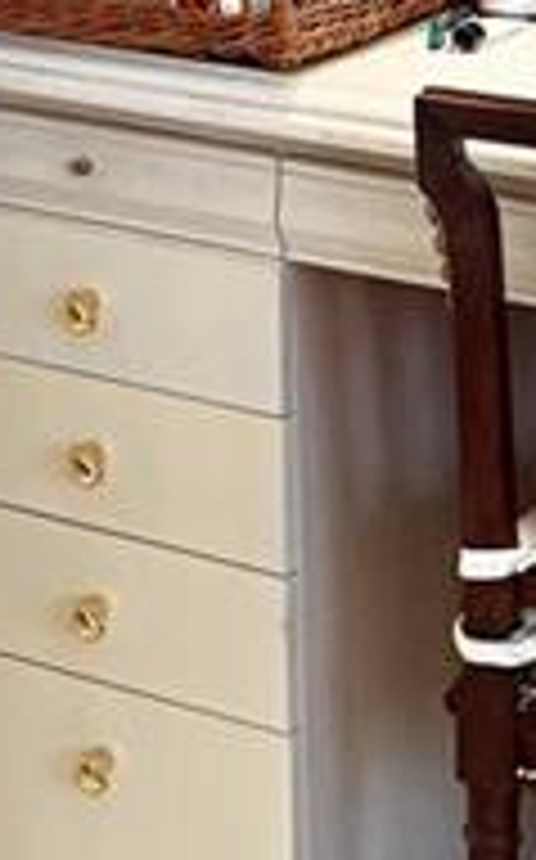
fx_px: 3748
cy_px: -437
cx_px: -631
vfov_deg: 12.4
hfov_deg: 7.7
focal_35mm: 160
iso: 160
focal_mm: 6.76
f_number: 1.78
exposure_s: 1/237
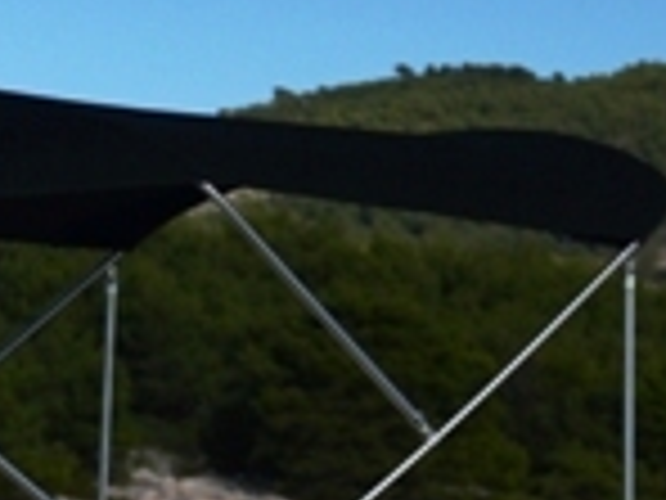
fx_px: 5905
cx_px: -738
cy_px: 613
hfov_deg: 6.3
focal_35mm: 307
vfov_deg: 4.8
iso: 100
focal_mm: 35
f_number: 4.2
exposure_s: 1/2500
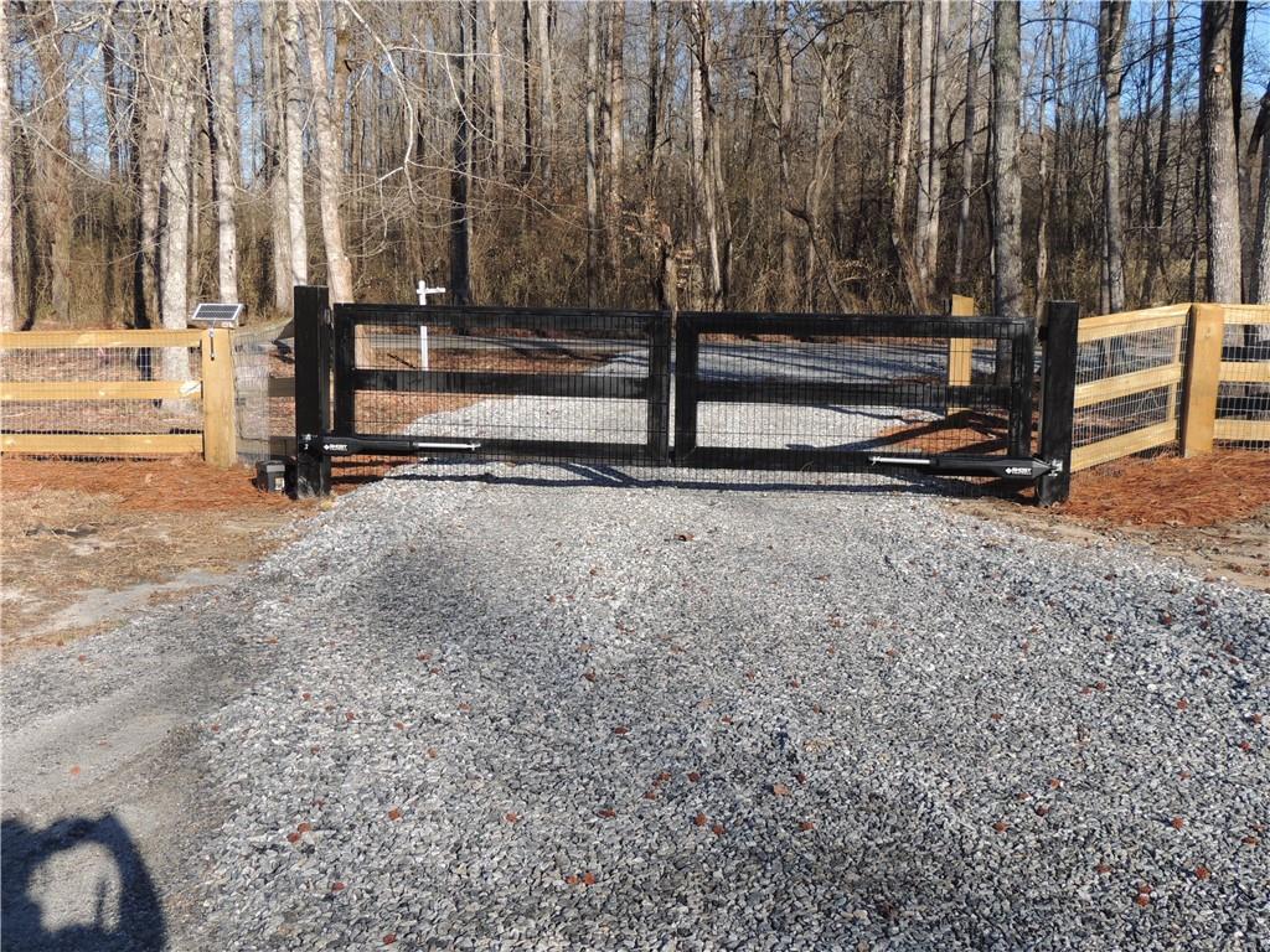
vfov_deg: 36.0
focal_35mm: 40
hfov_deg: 46.8
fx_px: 1468
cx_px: 635
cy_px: 476
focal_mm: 7.1
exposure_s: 1/640
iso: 100
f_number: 3.3
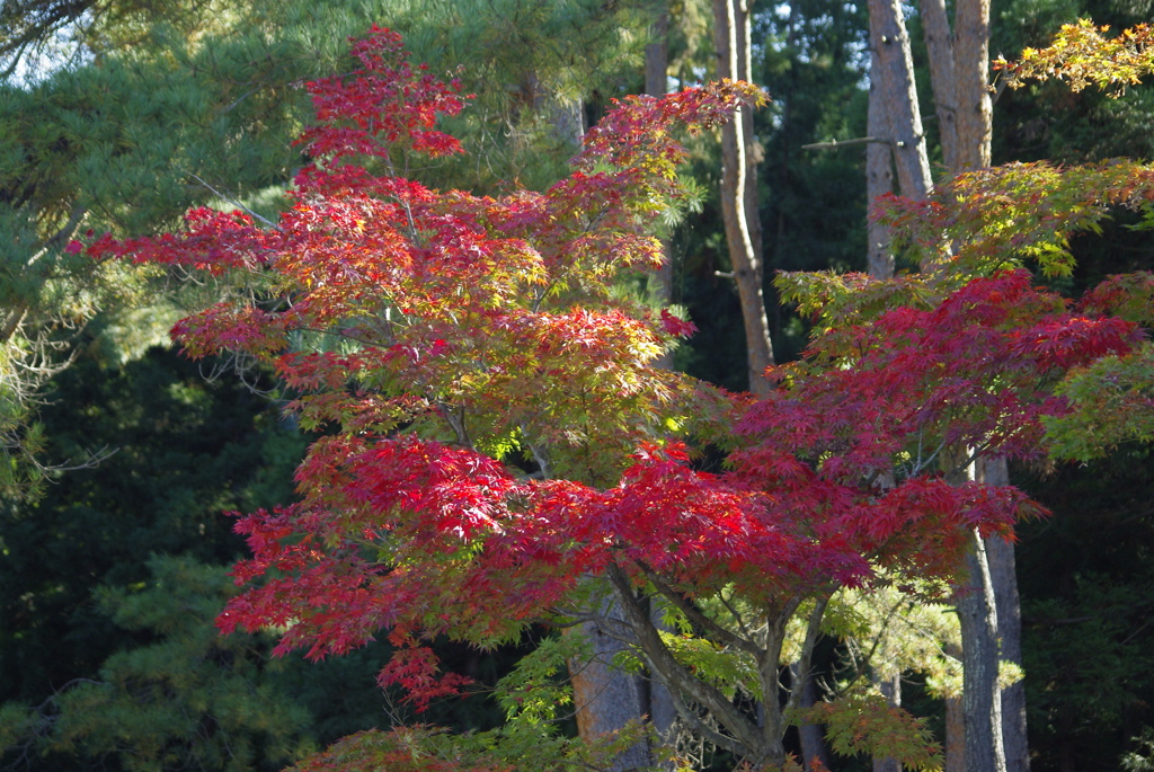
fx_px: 4235
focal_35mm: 132
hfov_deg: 15.5
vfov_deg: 10.4
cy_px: 386
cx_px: 577
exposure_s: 1/125
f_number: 4
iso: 200
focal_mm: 88
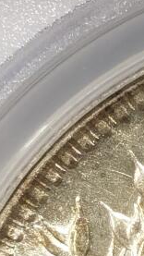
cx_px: 329
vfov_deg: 5.6
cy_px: 177
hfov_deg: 3.1
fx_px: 2604
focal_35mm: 384
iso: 125
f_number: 16
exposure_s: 1/100
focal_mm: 5.56
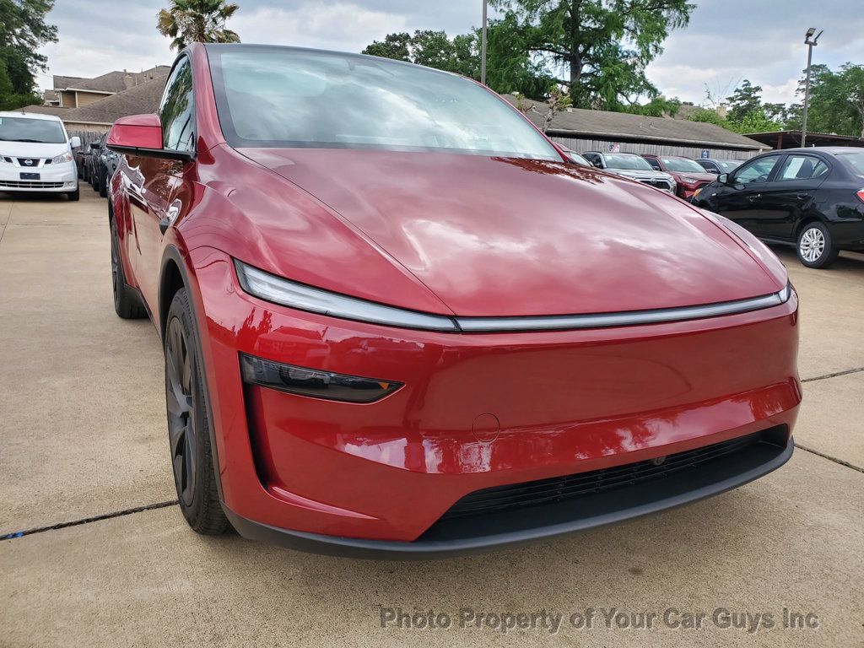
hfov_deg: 67.3
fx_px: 649
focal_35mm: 26
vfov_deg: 53.1
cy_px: 324
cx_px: 432
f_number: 2.4
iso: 50
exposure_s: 1/382
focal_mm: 4.3
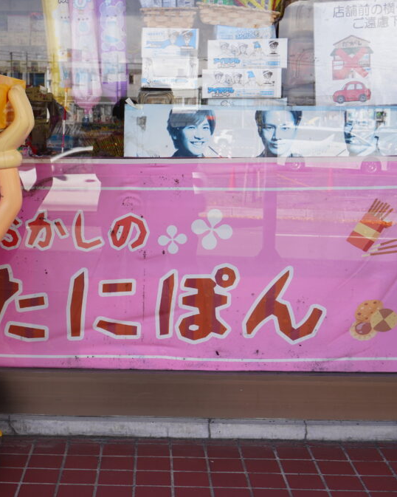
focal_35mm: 60
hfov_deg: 25.1
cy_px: 248
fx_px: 882
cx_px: 103
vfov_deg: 31.5
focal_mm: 28
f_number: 6.3
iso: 100
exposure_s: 1/100
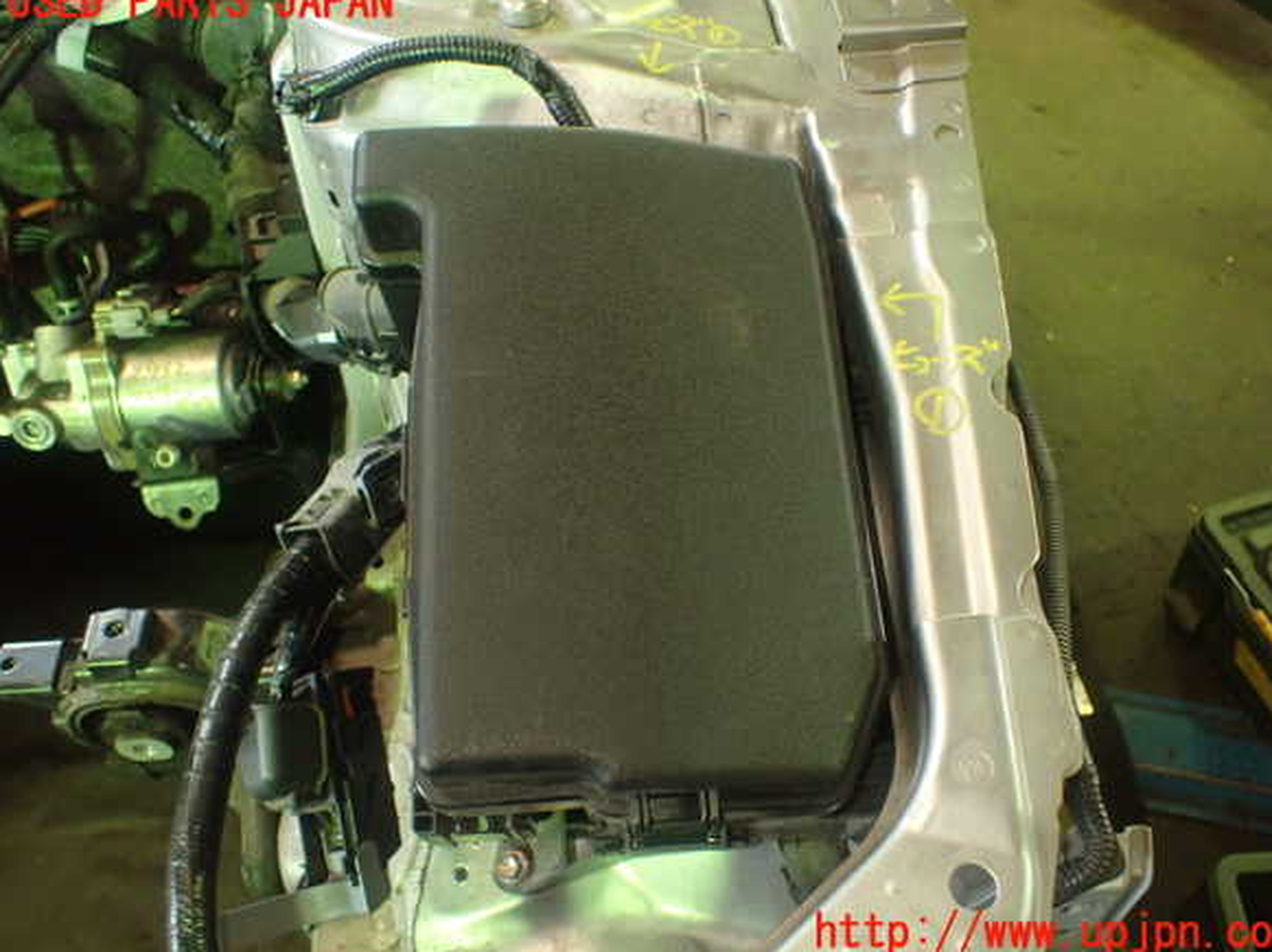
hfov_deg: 58.4
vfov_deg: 45.4
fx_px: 1138
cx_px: 652
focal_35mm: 31
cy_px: 468
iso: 800
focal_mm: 5.4
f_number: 2.3
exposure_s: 1/60
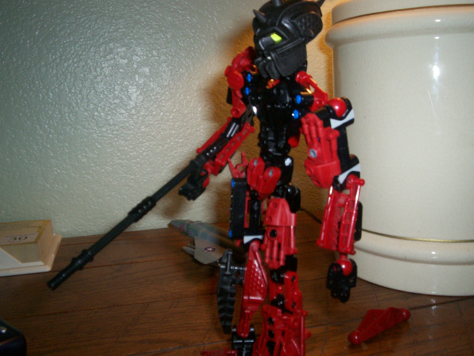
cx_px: 237
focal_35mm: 36
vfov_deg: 39.7
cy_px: 178
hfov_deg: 51.4
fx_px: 493
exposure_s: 1/64
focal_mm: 5.9
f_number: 4.5
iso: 140
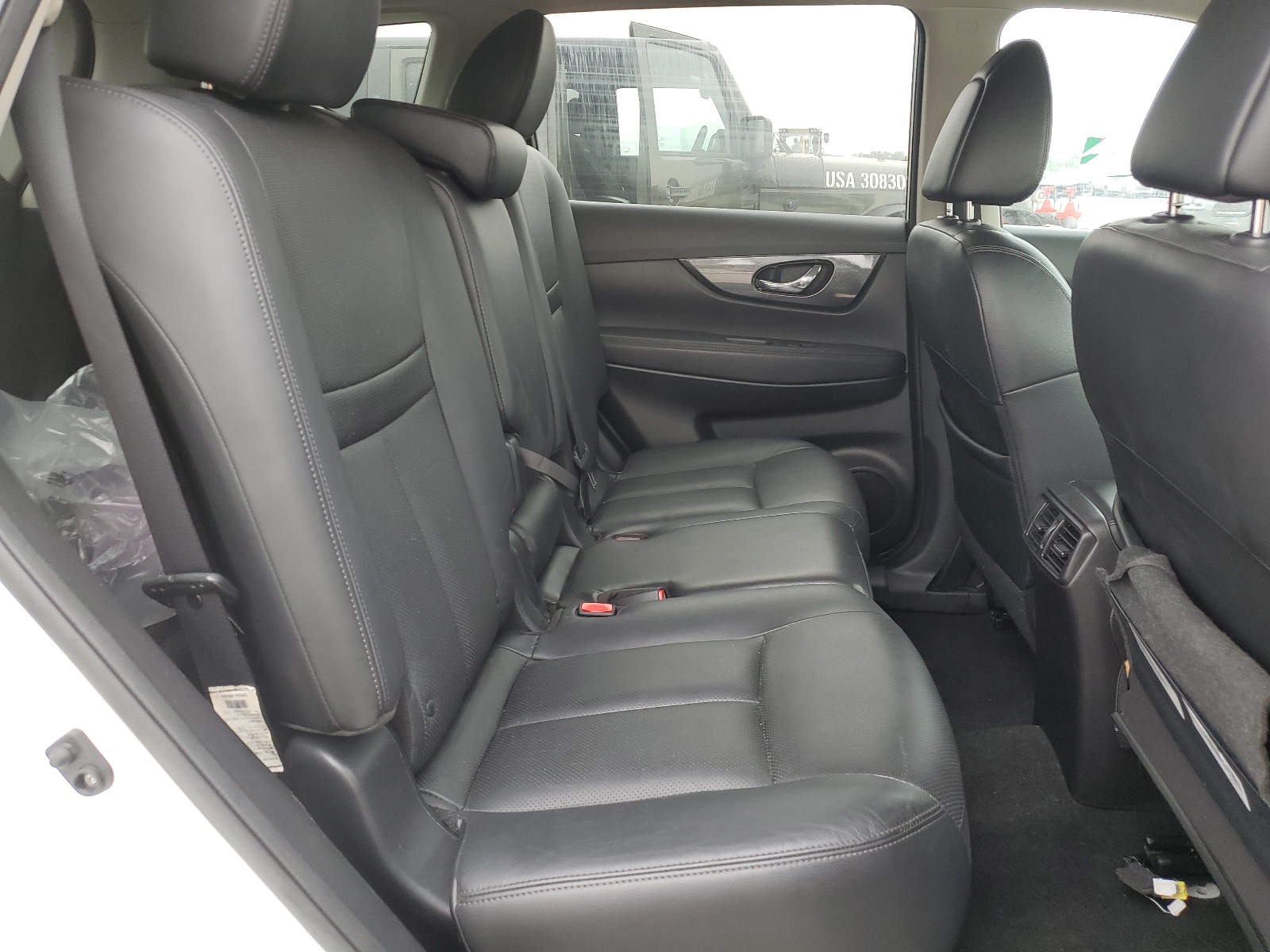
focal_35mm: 26
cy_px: 476
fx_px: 954
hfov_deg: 67.3
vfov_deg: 53.1
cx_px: 635
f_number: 1.5
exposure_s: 1/120
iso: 57
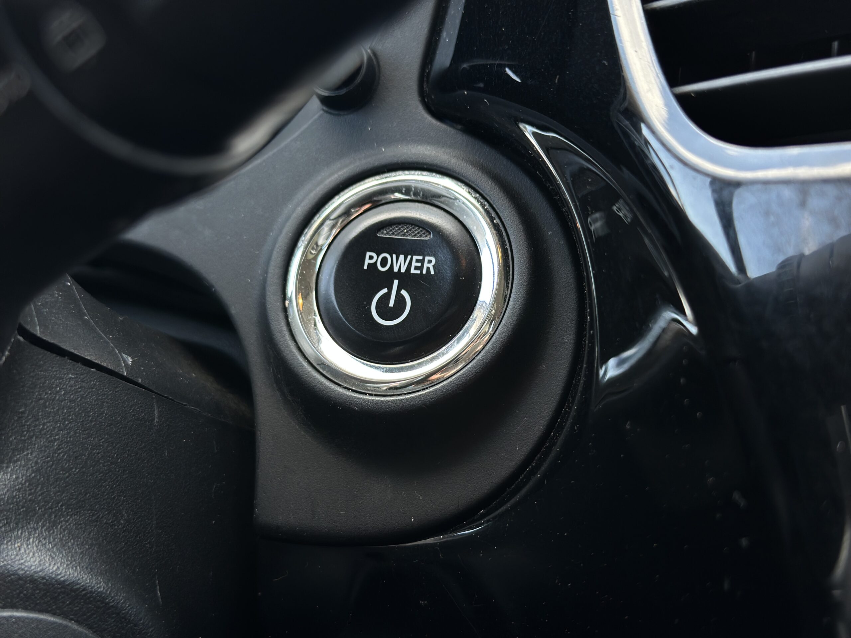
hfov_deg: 39.7
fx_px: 1180
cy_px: 319
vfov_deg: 30.3
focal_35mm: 48
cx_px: 426
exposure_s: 1/121
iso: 80
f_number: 1.78
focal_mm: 6.86
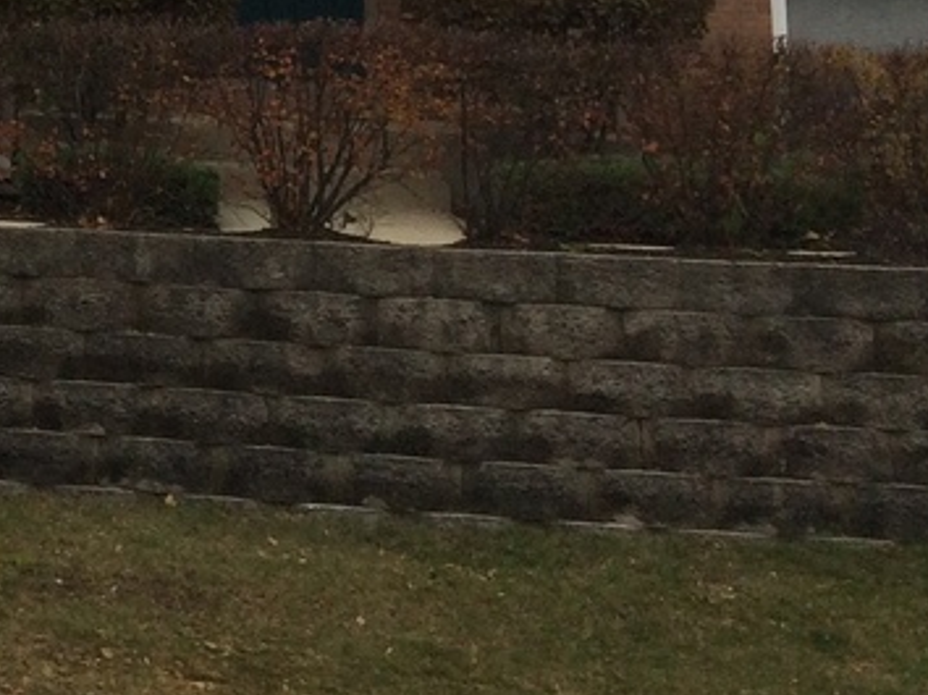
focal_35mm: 118
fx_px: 3161
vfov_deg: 11.9
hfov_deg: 14.2
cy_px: -412
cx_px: -883
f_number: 2.2
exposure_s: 1/622
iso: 32
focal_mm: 4.15
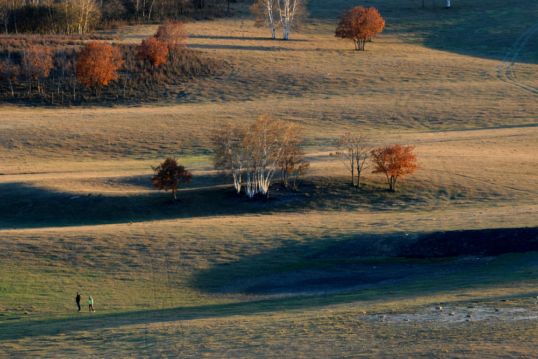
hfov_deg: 7.8
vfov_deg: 5.2
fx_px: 3921
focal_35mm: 262
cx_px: 269
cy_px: 180
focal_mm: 175
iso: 100
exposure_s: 1/20
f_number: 8
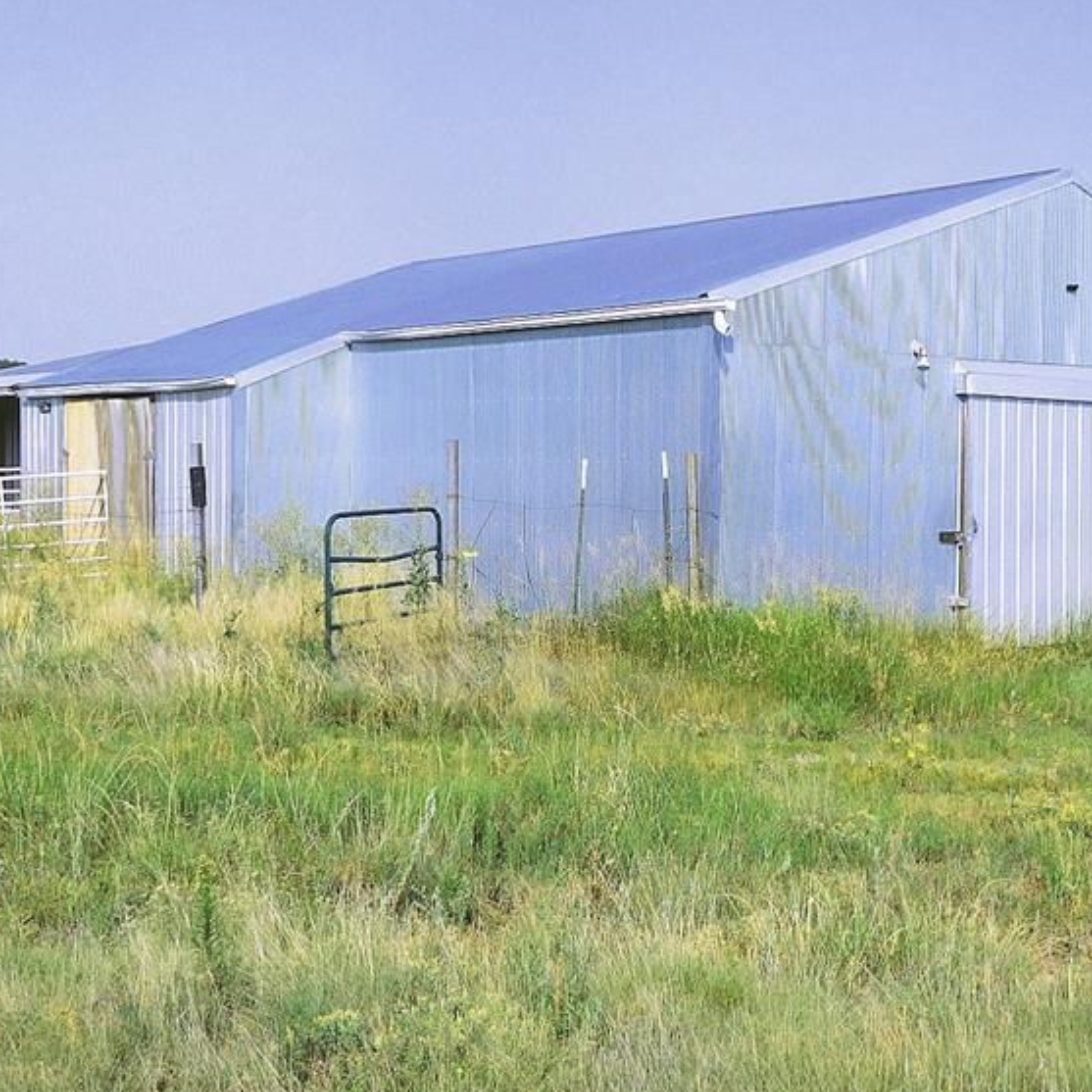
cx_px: 600
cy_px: 557
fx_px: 1856
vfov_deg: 32.8
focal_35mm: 52
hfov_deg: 32.8
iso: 125
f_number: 7.2
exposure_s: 1/500
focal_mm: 5.7
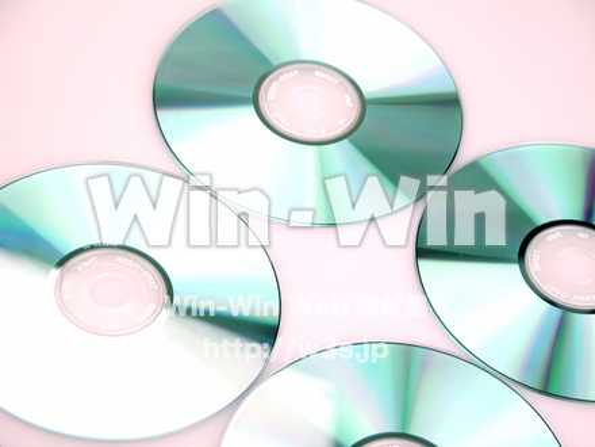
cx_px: 298
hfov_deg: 17.0
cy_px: 224
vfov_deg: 12.8
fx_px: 1994
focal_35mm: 116
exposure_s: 1/103
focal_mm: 29.5
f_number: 3.7
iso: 100
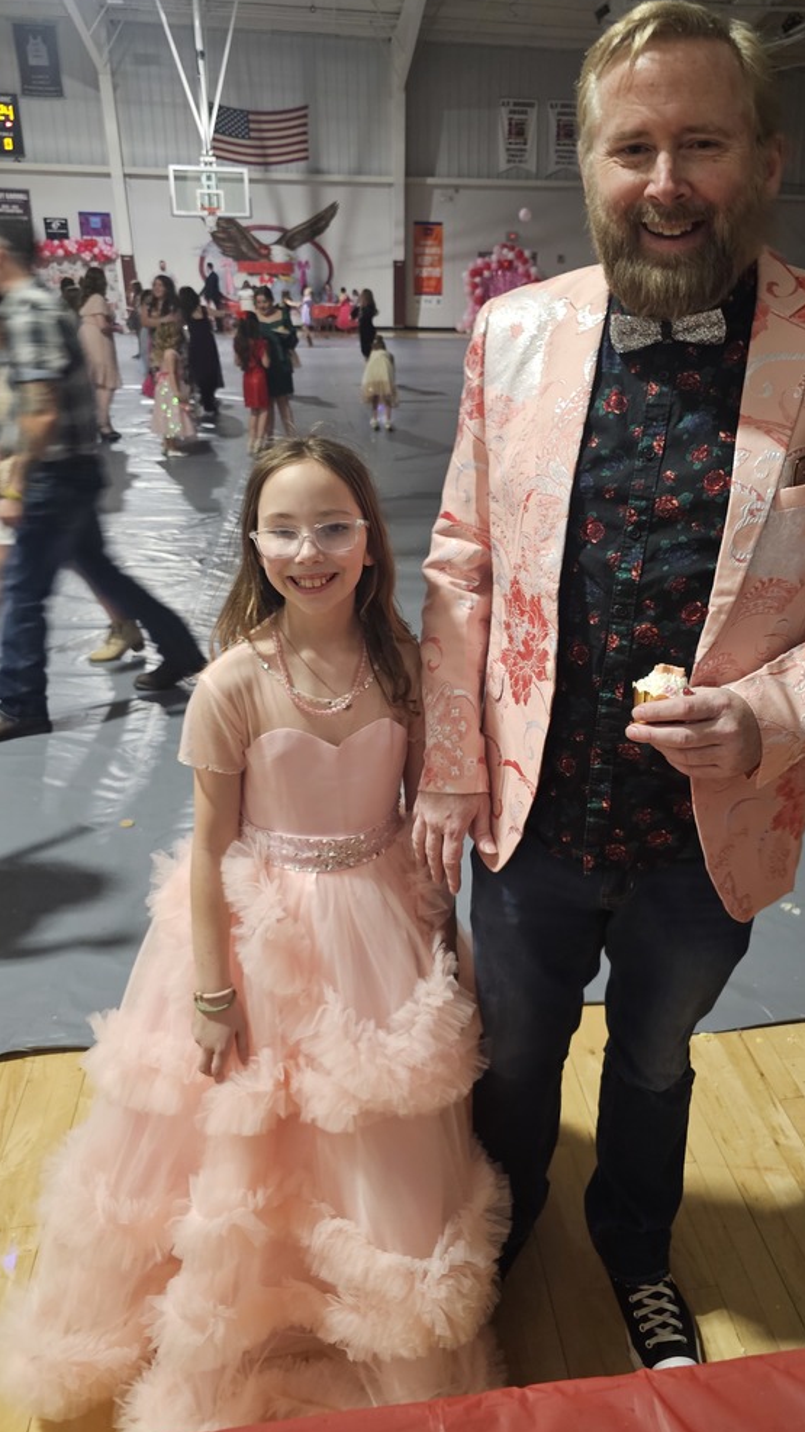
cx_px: 463
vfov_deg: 71.9
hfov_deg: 44.2
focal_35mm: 26
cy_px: 698
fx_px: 987
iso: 640
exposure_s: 1/30
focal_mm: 6.3
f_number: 1.7
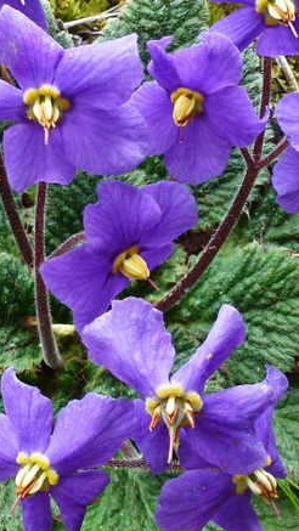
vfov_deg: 26.2
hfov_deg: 14.9
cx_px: 85
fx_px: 1141
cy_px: 301
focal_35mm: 81
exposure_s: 1/125
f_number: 3.3
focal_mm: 4.3
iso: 100
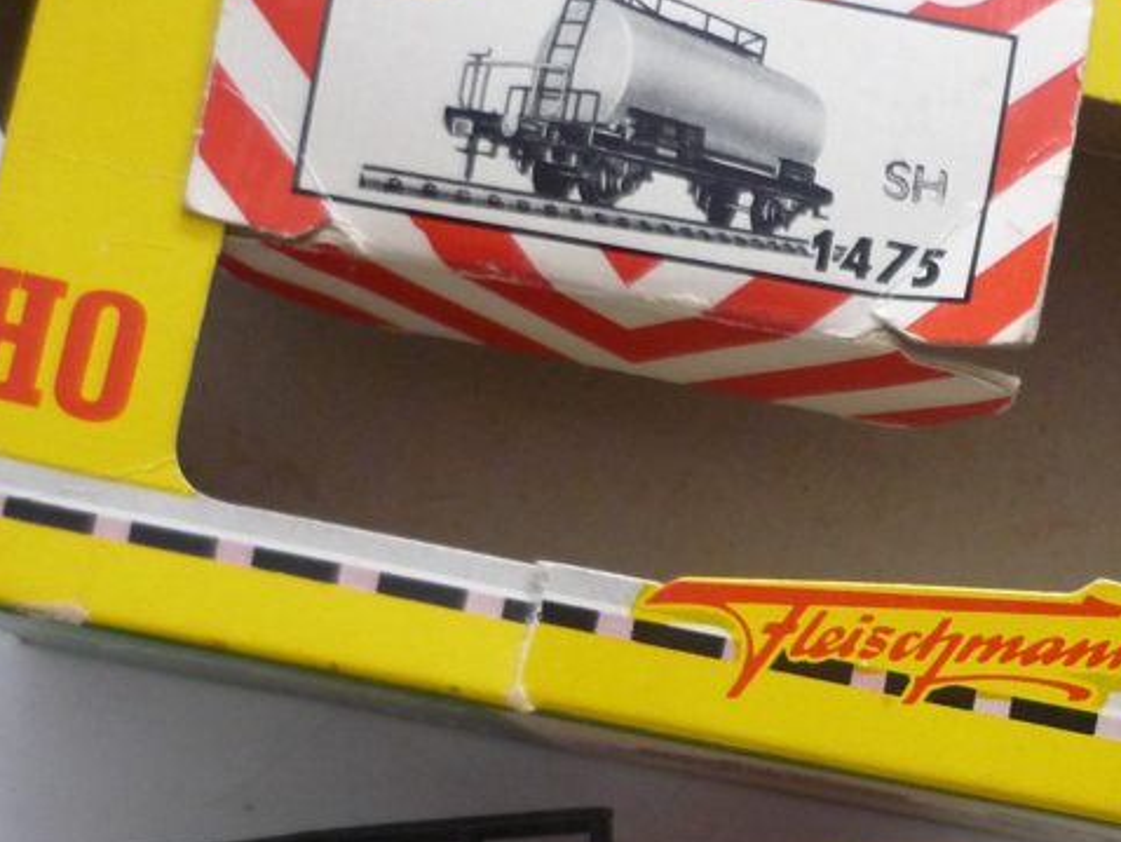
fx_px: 2236
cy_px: 661
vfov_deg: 21.1
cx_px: 870
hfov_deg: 27.7
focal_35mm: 69
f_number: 2.8
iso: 320
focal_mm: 5.5
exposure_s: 1/30
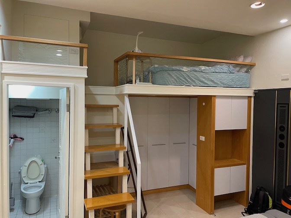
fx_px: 219
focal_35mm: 26
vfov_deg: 53.1
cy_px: 109
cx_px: 146
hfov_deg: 67.3
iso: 160
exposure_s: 1/60
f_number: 1.6
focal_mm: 4.2
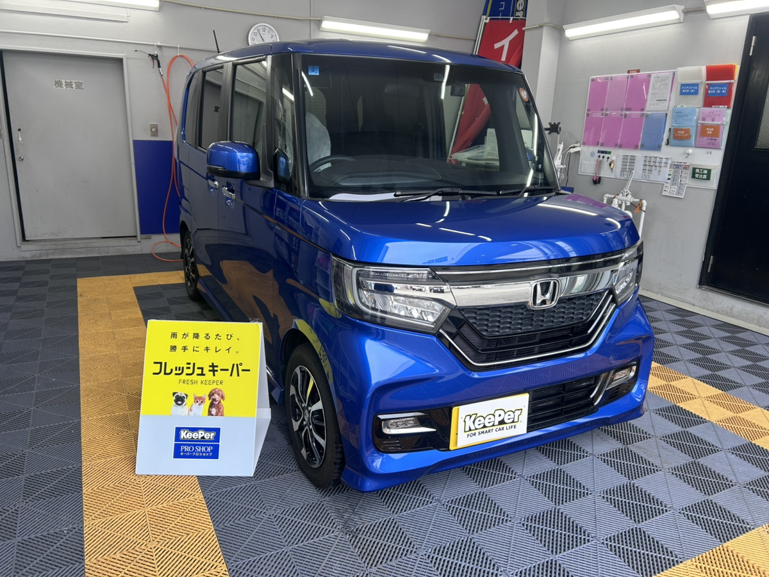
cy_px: 288
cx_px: 384
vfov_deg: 53.1
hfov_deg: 67.3
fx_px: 578
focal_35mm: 26
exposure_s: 1/285
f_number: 1.5
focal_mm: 5.7
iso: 40
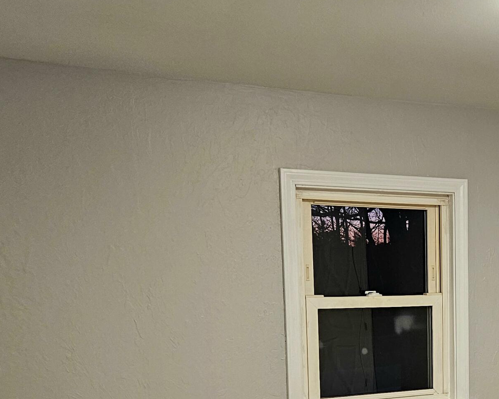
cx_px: 515
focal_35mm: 56
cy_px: 382
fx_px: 827
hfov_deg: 30.8
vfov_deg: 26.0
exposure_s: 1/120
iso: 320
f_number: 1.8
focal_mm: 5.4
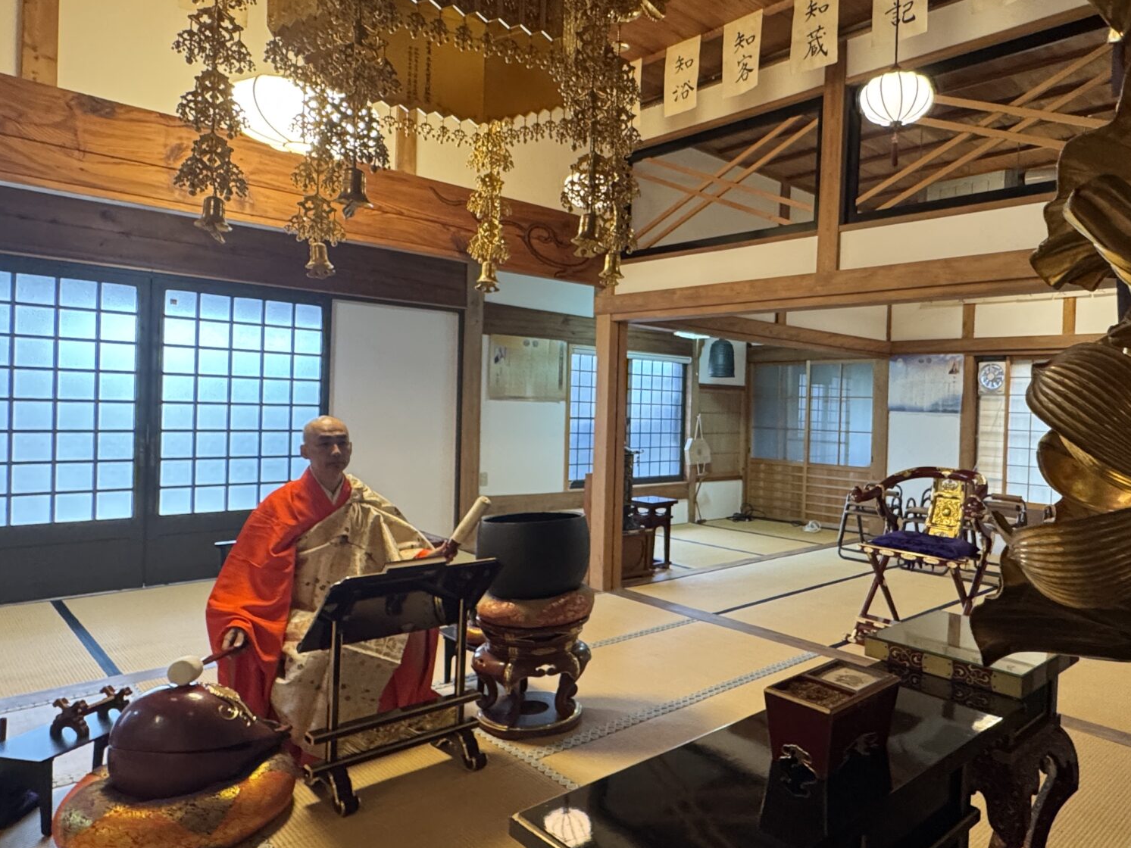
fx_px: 784
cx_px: 713
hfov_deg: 70.3
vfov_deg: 56.8
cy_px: 418
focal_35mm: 24
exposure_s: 1/60
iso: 400
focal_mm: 2.22
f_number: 2.2
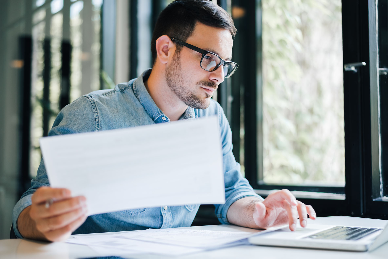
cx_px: 194
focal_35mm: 50
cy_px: 130
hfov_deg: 39.6
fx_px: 539
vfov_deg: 27.0
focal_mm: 50
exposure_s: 1/160
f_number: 2.2
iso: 160
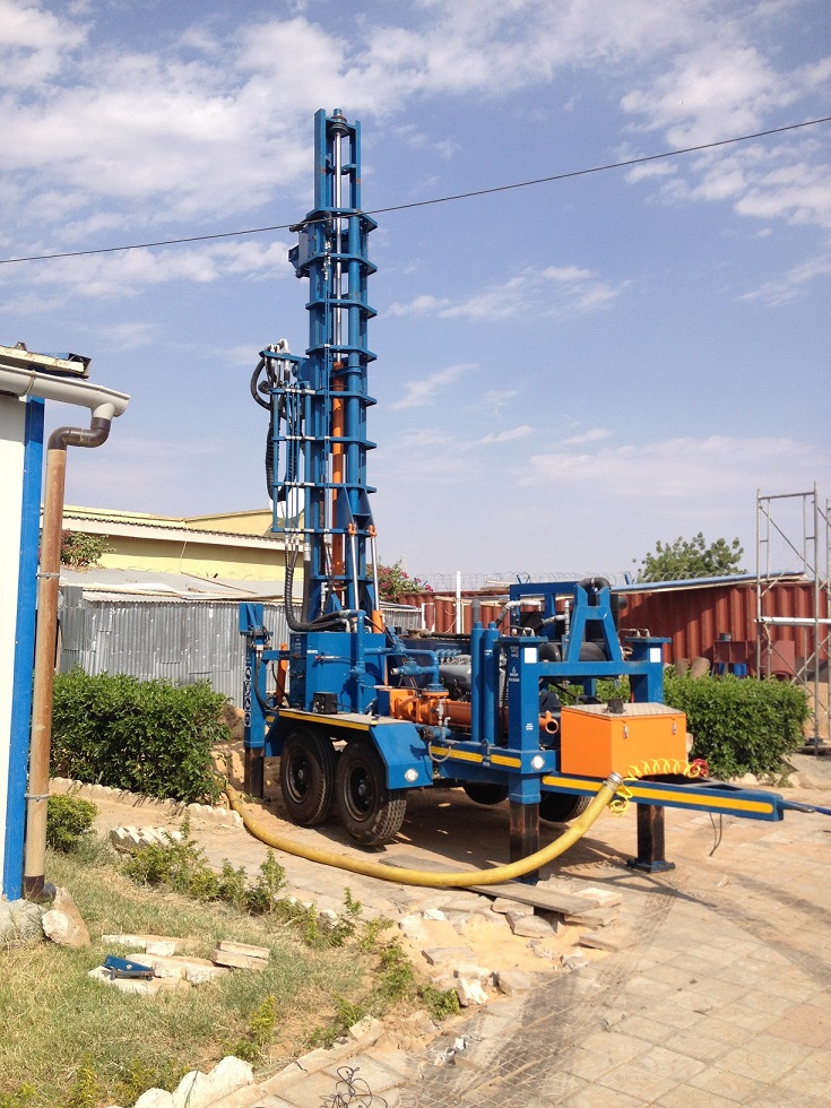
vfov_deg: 52.6
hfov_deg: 40.7
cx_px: 416
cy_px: 554
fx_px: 1120
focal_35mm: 35
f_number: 2.4
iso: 50
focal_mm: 4.28
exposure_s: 1/1972
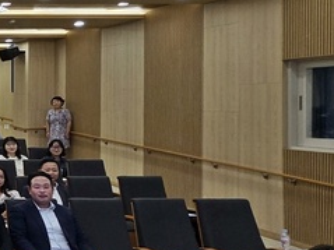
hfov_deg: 24.2
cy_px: 112
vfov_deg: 29.6
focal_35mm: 49
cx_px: -228
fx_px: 473
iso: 80
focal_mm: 2.2
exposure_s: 1/120
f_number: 2.2
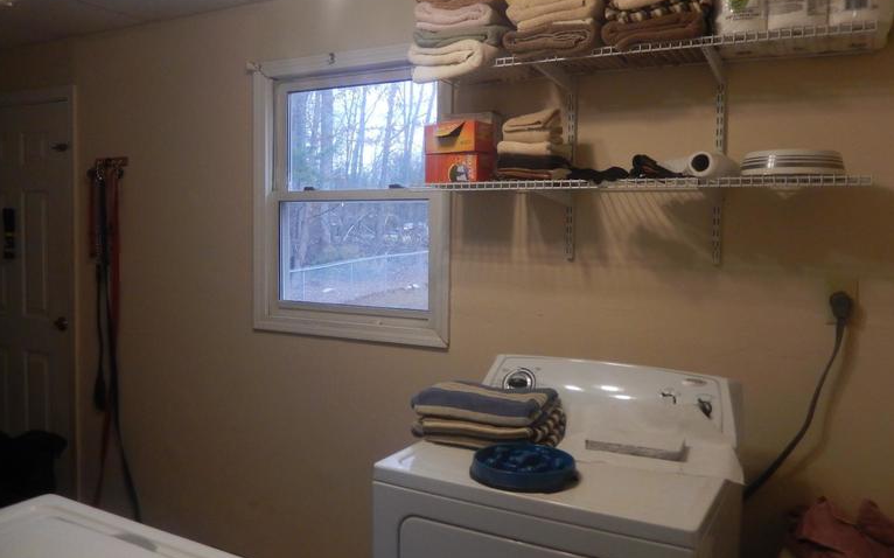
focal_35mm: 30
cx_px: 445
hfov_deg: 62.9
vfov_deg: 41.8
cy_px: 265
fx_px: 731
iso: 400
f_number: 3.6
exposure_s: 1/60
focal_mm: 5.1
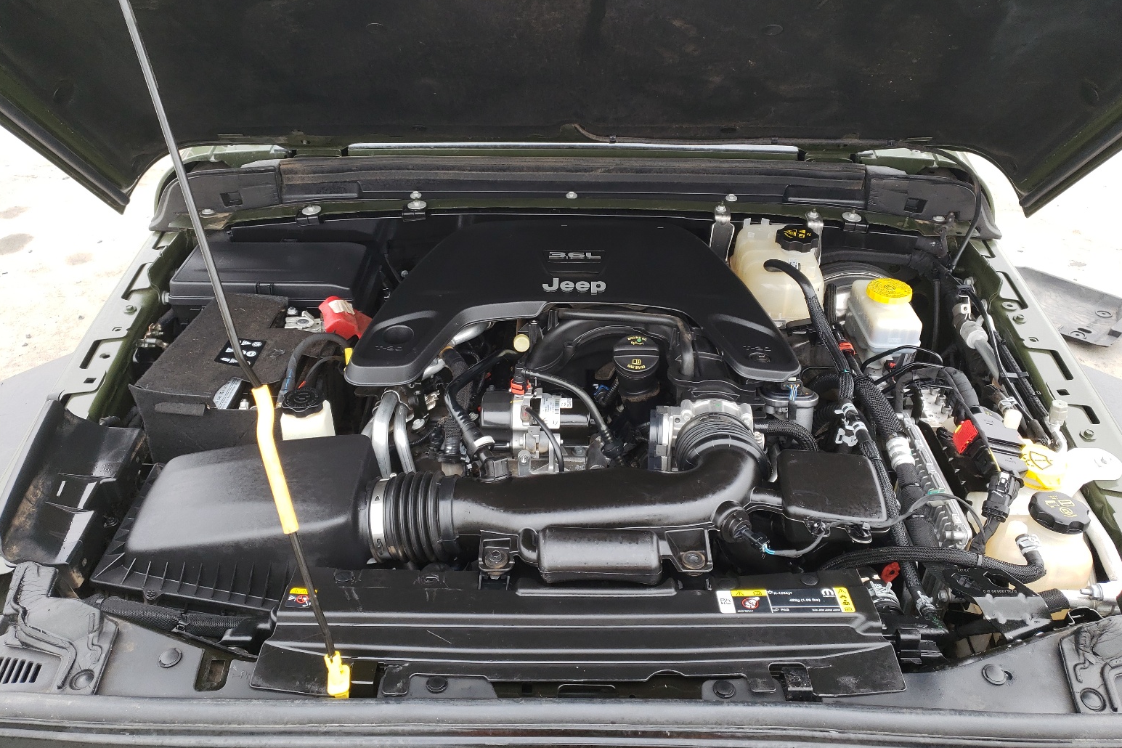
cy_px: 317
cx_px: 573
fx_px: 873
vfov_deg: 46.3
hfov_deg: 65.5
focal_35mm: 28
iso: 50
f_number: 1.5
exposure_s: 1/175
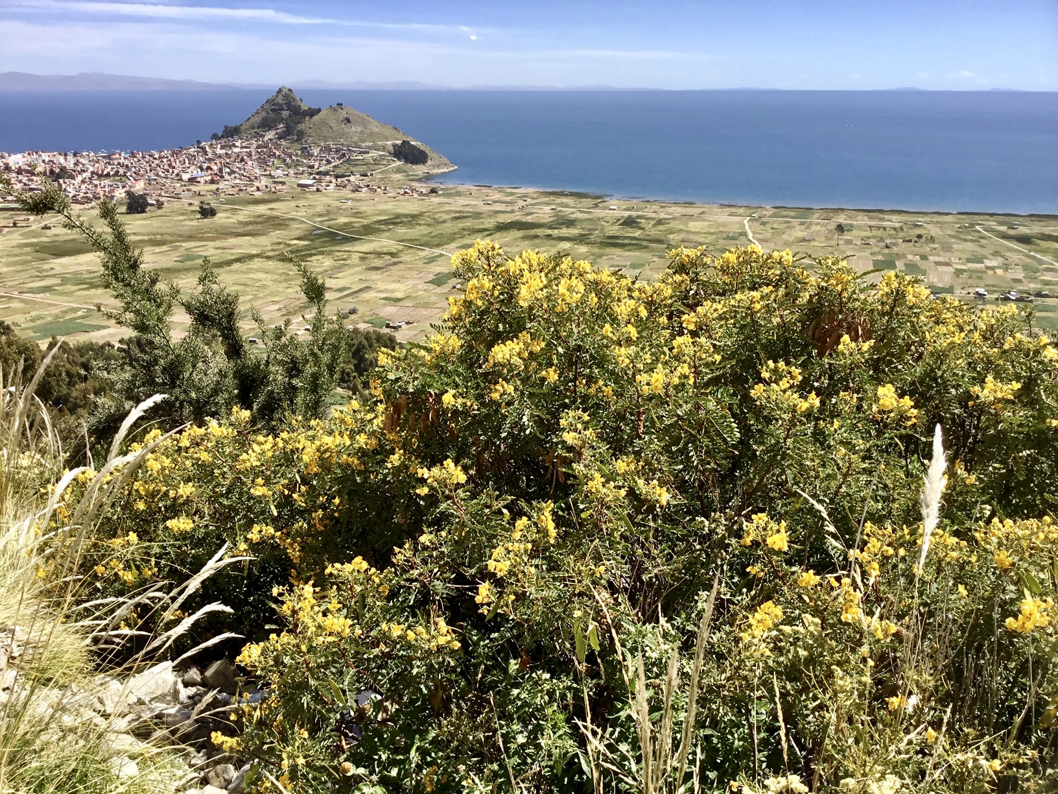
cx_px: 529
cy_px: 397
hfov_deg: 58.4
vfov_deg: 45.4
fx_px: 947
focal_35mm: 31
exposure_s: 1/981
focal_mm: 3.3
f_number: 2.4
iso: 25
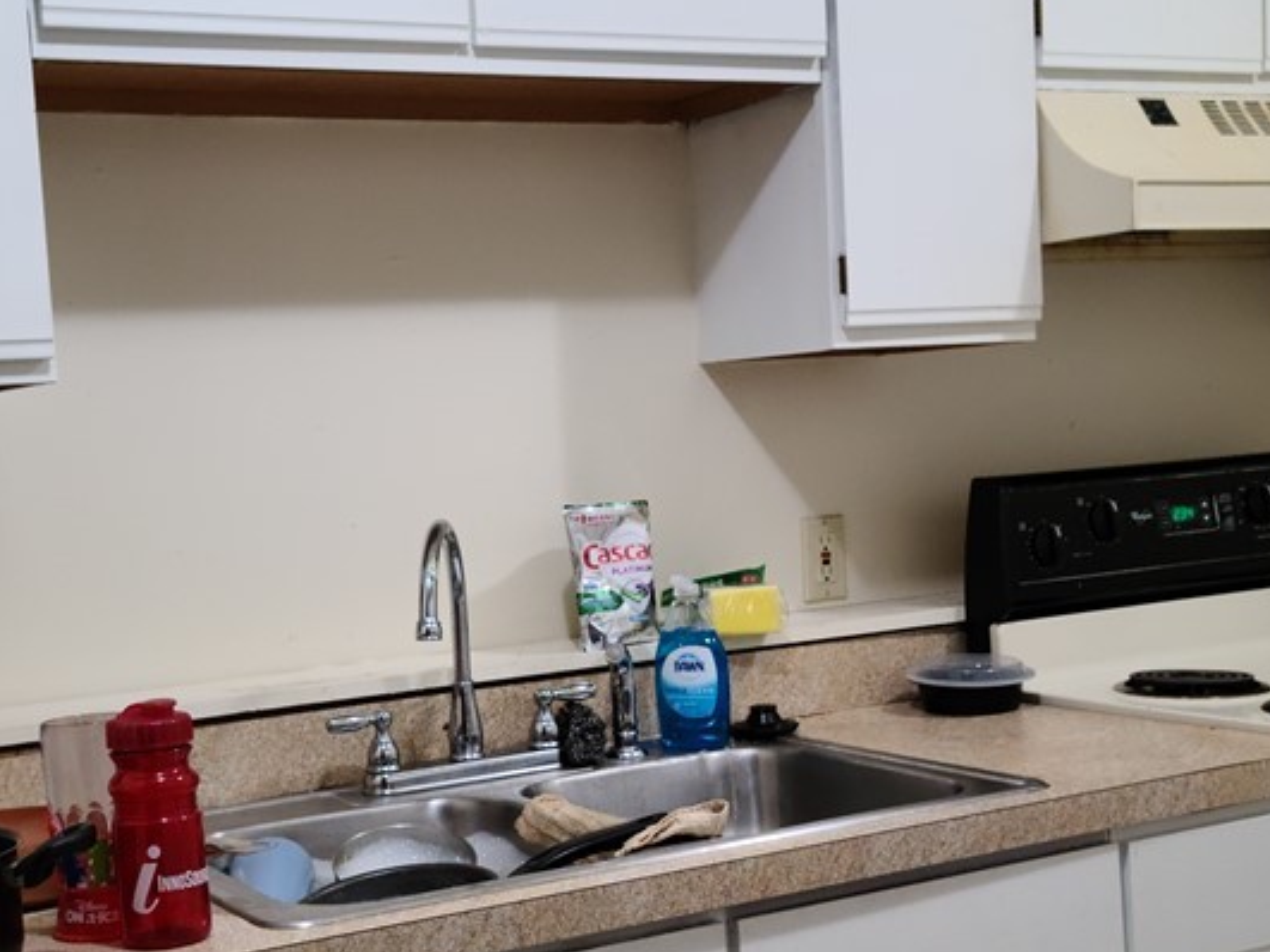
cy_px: 550
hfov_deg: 35.5
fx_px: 1981
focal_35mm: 54
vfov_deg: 27.0
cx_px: 531
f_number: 2
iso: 320
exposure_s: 1/40
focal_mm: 5.9
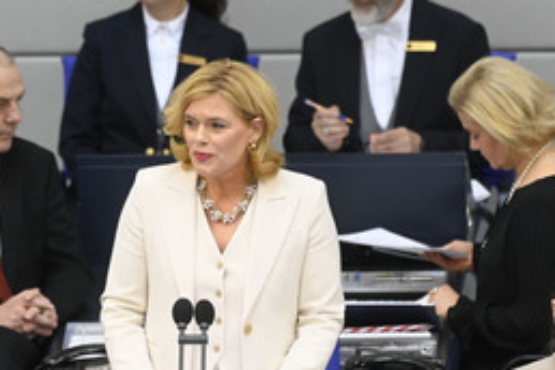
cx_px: 218
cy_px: 256
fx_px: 10513
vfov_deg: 2.0
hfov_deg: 3.0
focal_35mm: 682
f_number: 5.6
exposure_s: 1/400
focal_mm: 390
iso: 8000
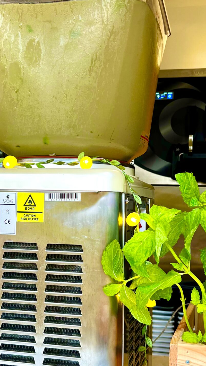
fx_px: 495
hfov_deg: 23.5
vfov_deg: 40.6
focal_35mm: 51
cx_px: 102
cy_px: 198
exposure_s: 1/100
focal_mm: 5.7
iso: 50
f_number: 1.5
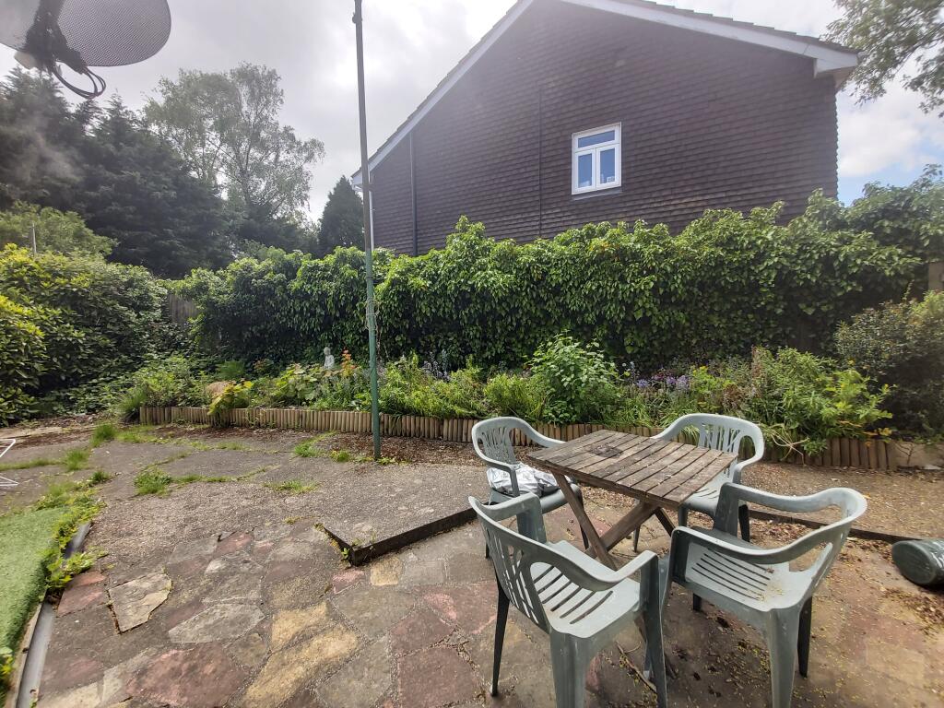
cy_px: 354
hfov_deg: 110.5
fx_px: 327
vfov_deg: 94.5
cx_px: 472
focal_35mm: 12
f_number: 2.2
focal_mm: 1.42
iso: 40
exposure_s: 1/418
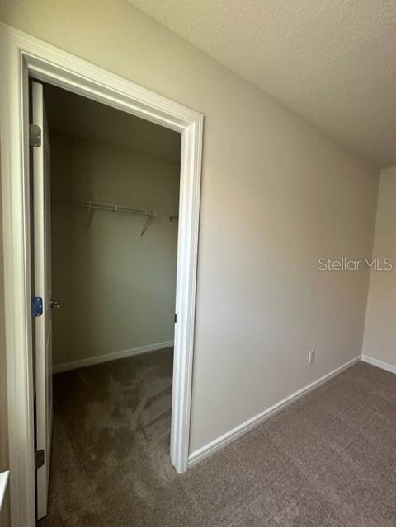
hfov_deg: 85.7
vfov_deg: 102.1
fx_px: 214
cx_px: 198
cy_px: 264
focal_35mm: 14
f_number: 2.2
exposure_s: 1/99
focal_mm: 2.22
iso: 200
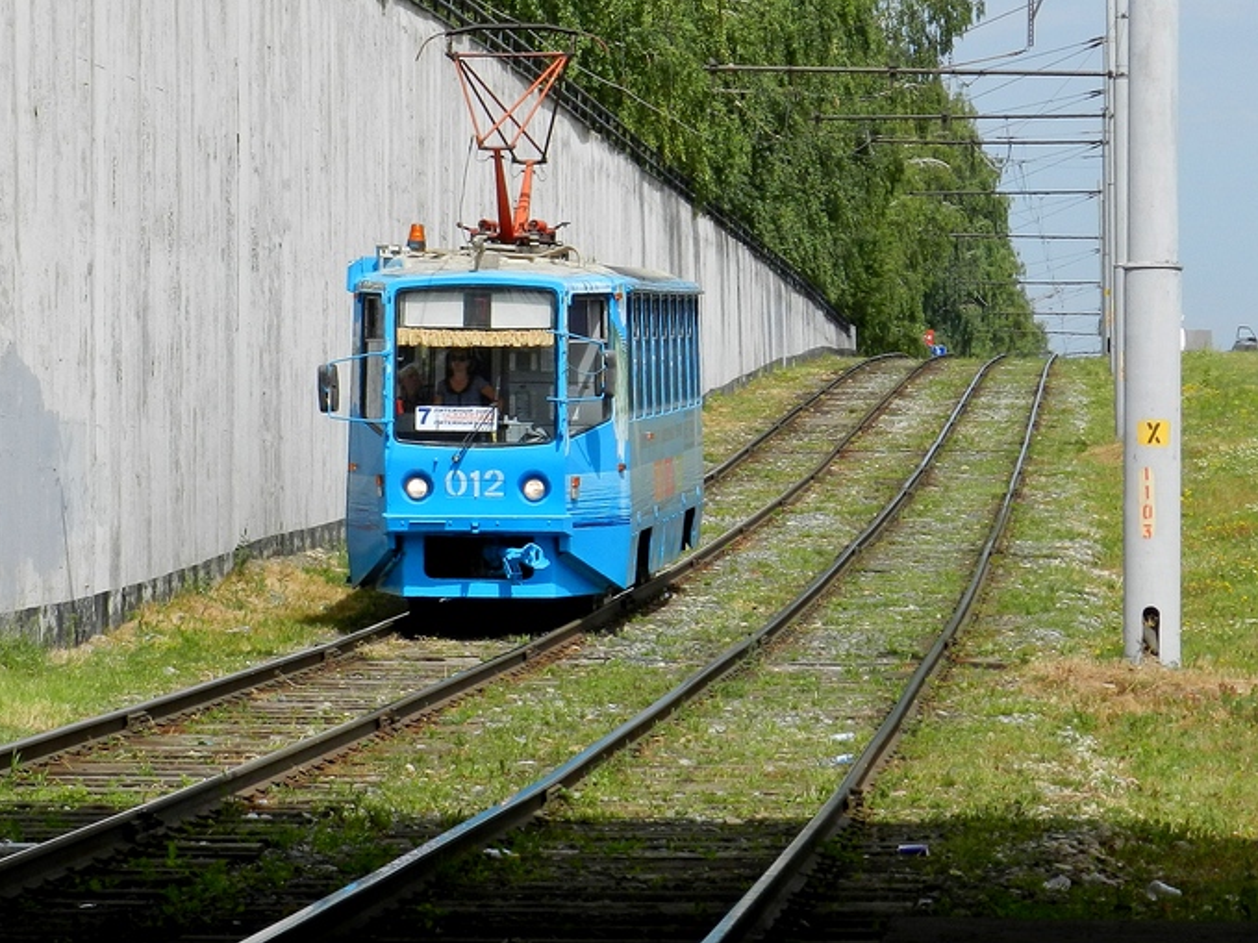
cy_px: 293
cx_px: 415
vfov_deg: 7.6
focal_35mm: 196
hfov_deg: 10.1
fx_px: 7122
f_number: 6.3
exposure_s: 1/640
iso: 160
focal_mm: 23.1
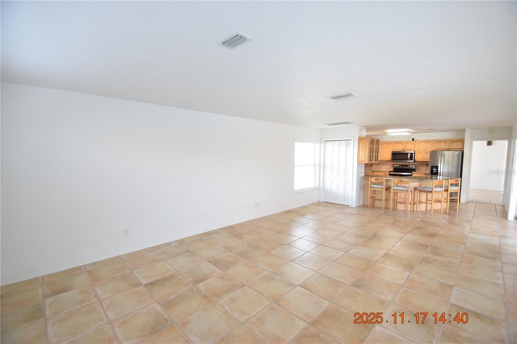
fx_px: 215
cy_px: 172
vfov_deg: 77.3
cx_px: 258
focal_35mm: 15
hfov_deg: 100.4
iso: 800
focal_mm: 10
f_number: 3.5
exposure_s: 1/45
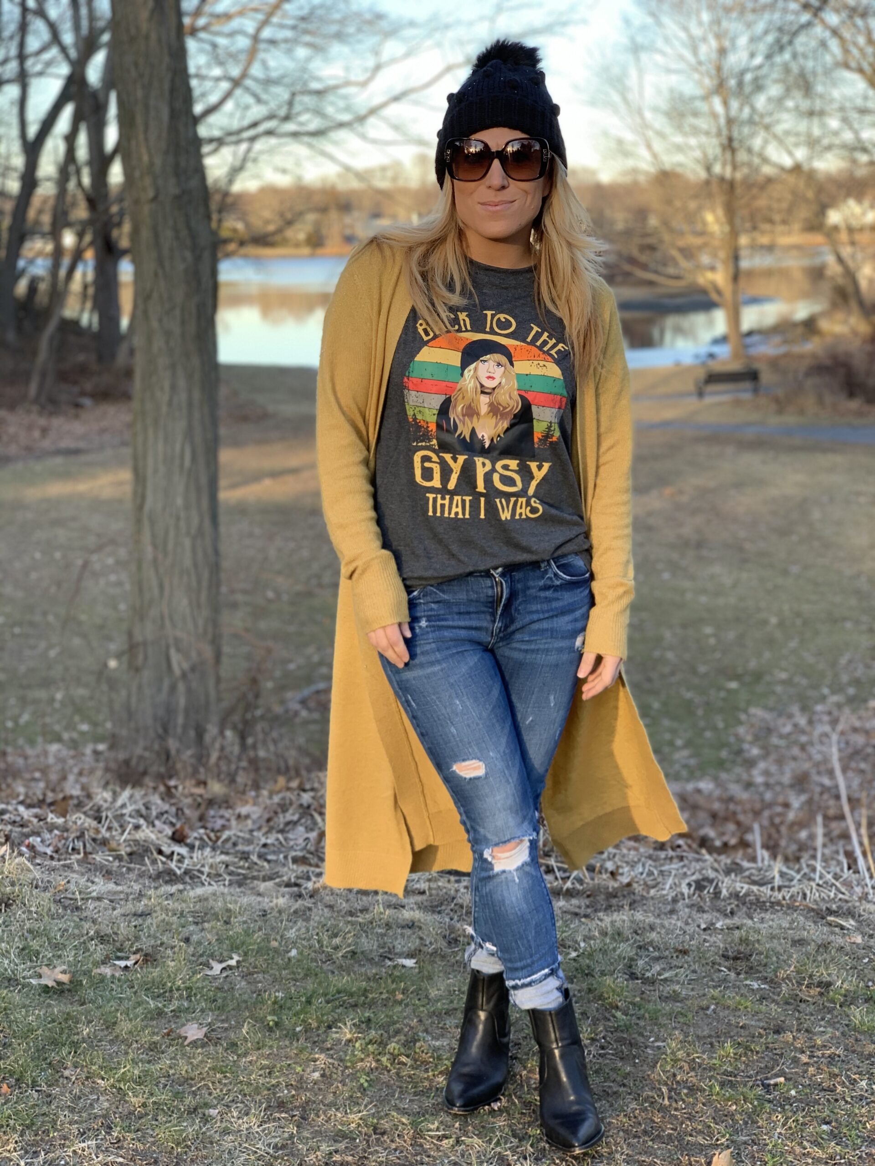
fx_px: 1753
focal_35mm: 52
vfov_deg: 36.8
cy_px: 583
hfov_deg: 28.0
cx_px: 438
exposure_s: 1/122
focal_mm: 6
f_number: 2.4
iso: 32
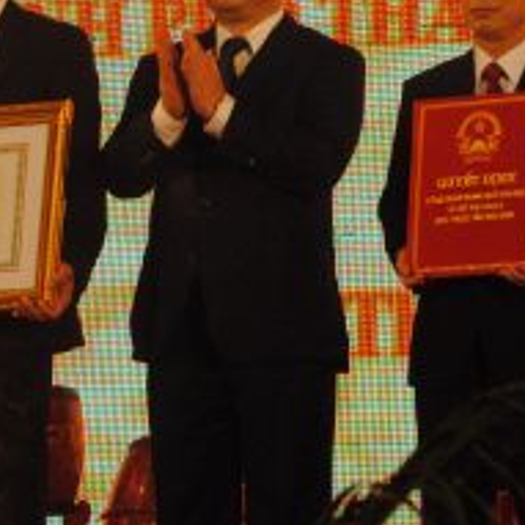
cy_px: 111
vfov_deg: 7.9
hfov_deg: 7.9
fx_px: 3781
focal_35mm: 220
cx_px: 239
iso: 800
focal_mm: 55
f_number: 8
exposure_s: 1/250
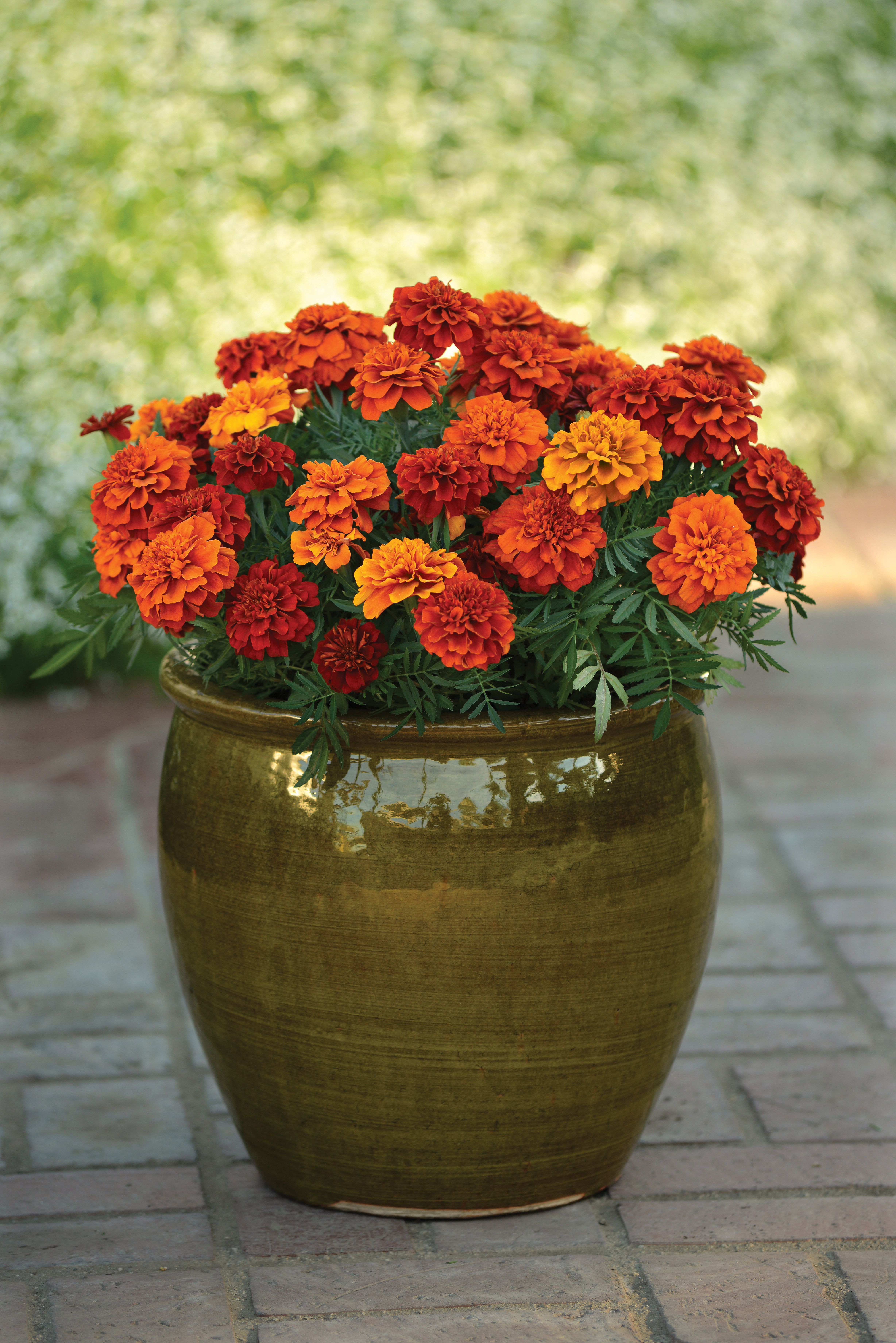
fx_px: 7460
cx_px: 448
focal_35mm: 200
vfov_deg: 10.3
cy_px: 672
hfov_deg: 6.9
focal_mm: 200
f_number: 5.6
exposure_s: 1/125
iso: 200
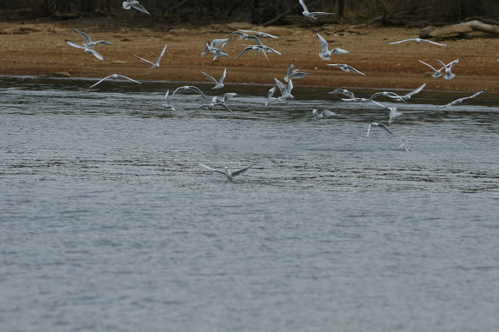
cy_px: 115
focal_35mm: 523
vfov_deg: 2.6
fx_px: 7245
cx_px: 324
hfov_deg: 3.9
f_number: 5.6
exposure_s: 1/320
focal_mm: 250
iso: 200
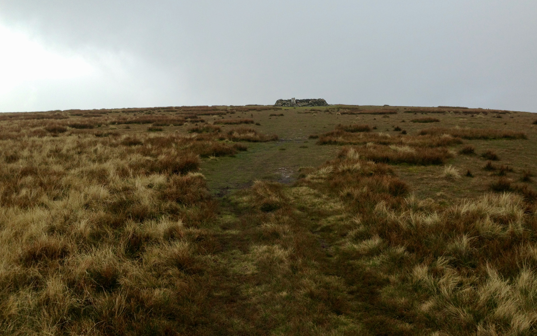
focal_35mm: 36
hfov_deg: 54.0
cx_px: 264
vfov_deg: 35.2
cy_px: 131
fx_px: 527
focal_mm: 4.12
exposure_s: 1/1178
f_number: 2.4
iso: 50
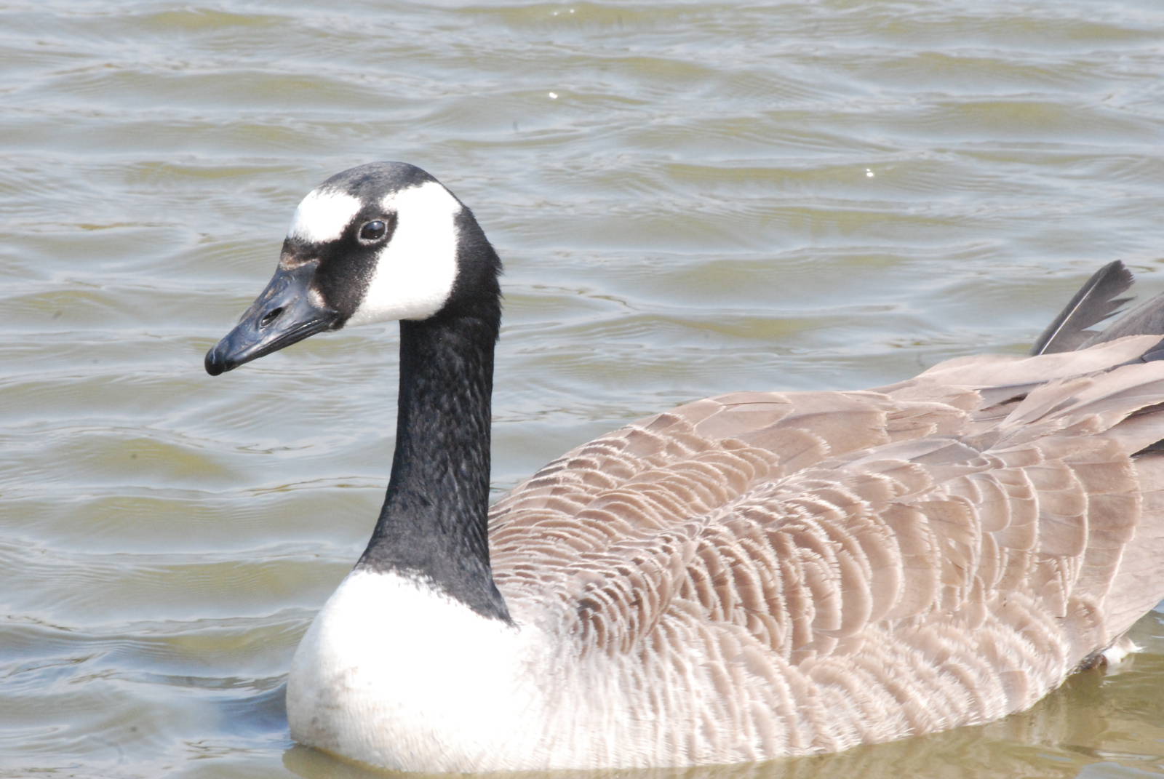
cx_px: 582
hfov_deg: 4.6
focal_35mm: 450
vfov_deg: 3.1
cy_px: 390
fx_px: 14567
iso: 1600
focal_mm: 300
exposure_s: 1/160
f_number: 29
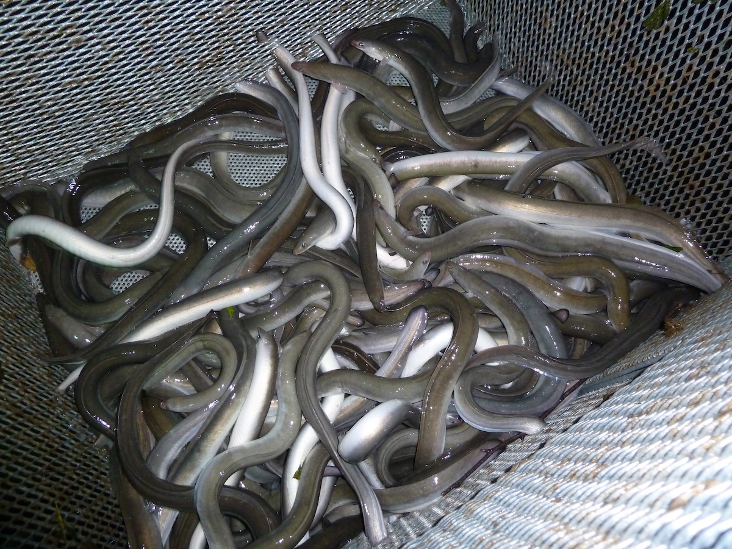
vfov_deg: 54.9
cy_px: 274
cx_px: 366
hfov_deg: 69.4
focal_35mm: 25
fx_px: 529
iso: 320
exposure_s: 1/30
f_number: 3.3
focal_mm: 4.1
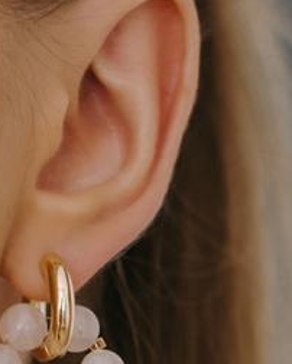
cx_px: -151
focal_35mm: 202
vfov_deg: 9.4
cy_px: 413
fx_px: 2179
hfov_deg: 7.5
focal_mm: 35
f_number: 4
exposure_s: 1/160
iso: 160
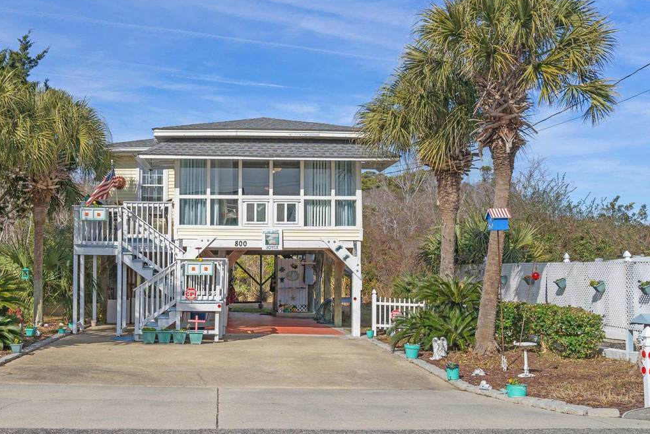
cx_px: 229
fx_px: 704
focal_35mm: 39
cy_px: 220
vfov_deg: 34.2
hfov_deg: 48.9
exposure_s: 1/1000
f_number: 8
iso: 250
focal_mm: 30
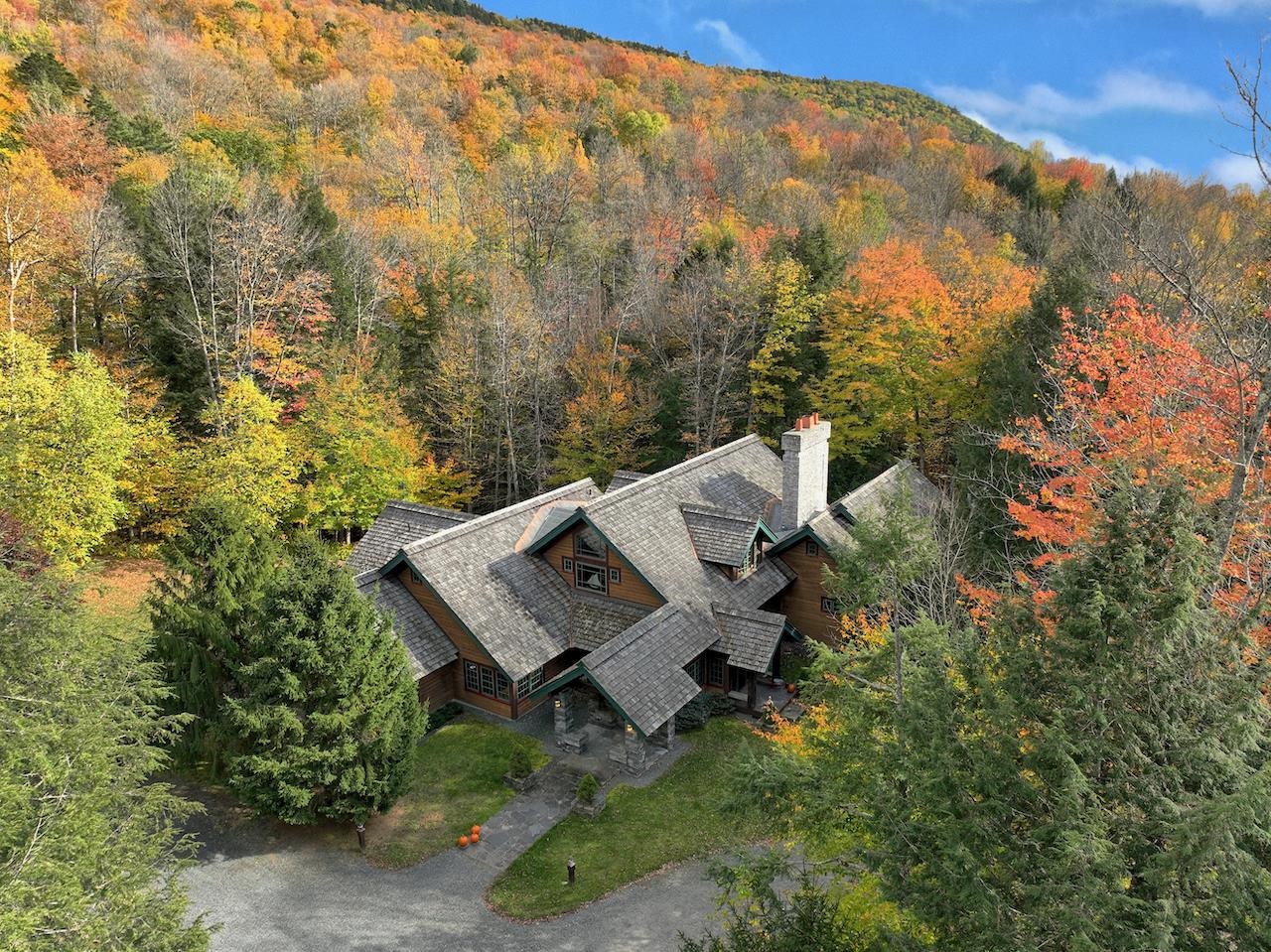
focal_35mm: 24
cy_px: 476
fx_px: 881
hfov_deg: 71.6
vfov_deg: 56.8
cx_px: 636
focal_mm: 12.3
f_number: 2.8
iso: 250
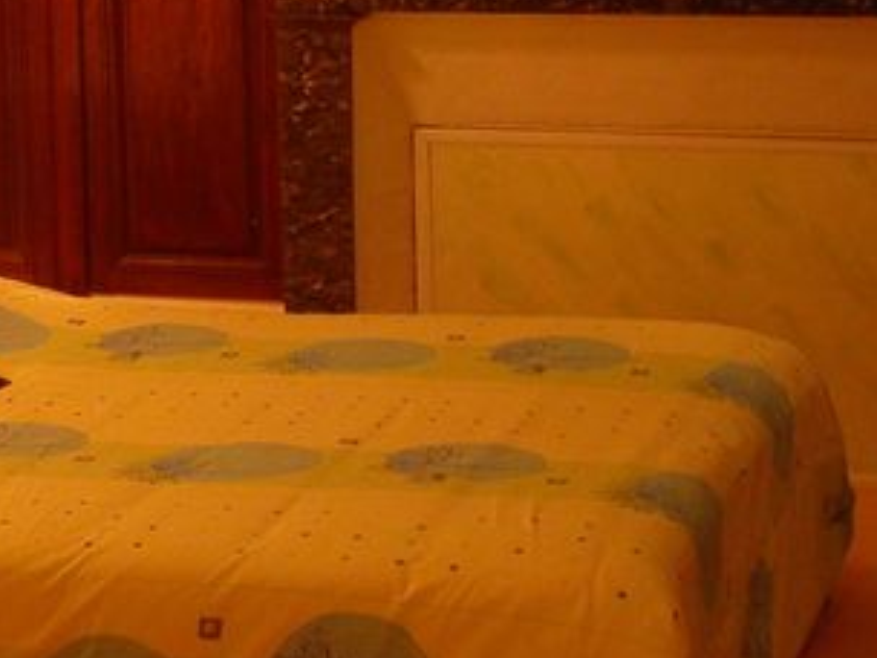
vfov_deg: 14.6
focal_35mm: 100
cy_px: 61
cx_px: 150
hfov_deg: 19.4
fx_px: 2534
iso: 200
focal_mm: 7.8
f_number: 2.8
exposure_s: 1/30
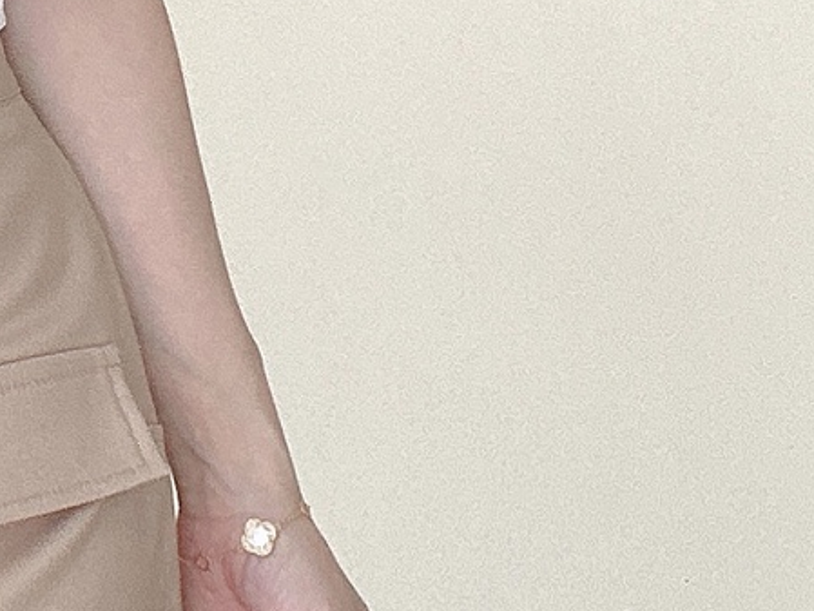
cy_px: 38
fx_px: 2893
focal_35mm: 123
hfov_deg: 14.8
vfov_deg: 12.0
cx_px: -431
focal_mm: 2.69
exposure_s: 1/74
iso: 80
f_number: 1.9
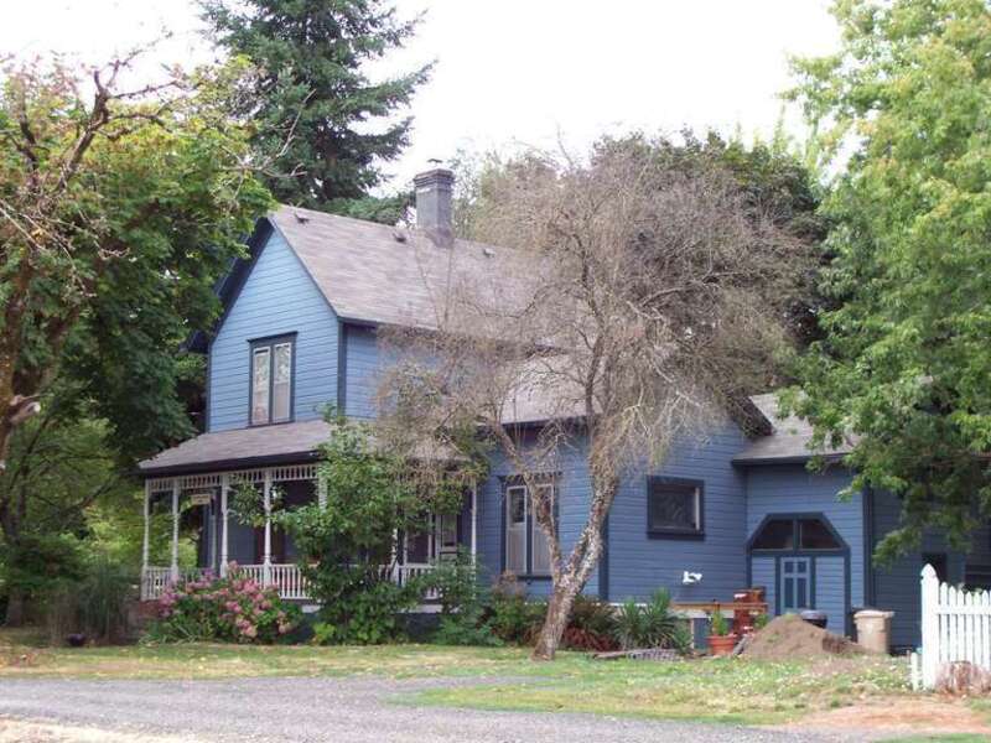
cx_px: 496
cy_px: 372
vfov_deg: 22.6
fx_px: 1861
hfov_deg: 29.8
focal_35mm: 65
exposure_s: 1/149
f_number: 3.6
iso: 80
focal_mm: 10.8
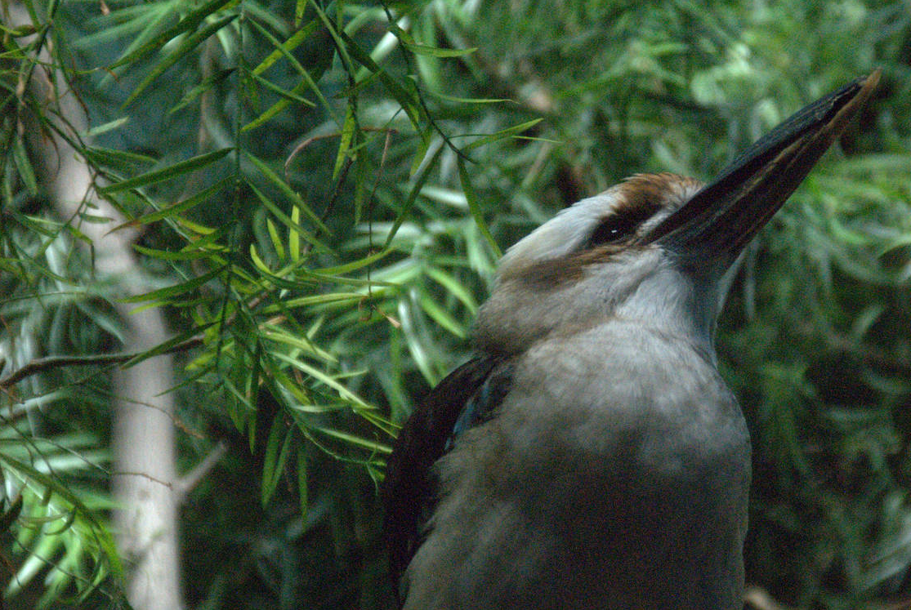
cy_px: 279
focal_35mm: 241
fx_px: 6107
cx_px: 597
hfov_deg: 8.5
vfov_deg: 5.7
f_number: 8
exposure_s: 1/800
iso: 3200
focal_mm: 112
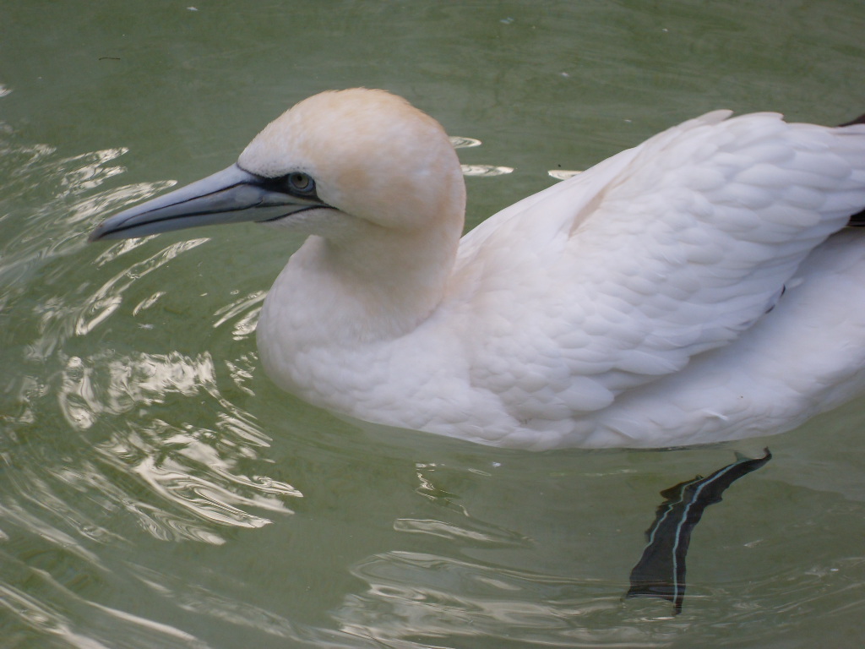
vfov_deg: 13.3
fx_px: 2774
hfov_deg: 17.7
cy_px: 324
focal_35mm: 111
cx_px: 432
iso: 100
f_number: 5.2
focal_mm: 18.1
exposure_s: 1/125
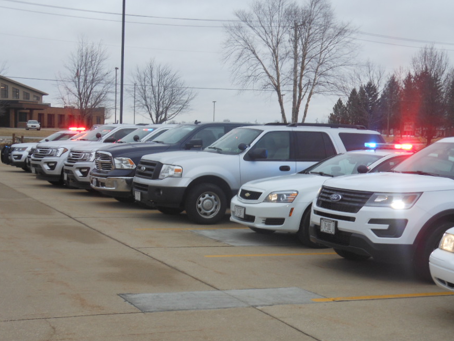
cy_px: 171
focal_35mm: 59
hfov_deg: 32.7
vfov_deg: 24.8
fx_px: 774
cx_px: 237
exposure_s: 1/80
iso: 80
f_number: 4
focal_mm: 8.9
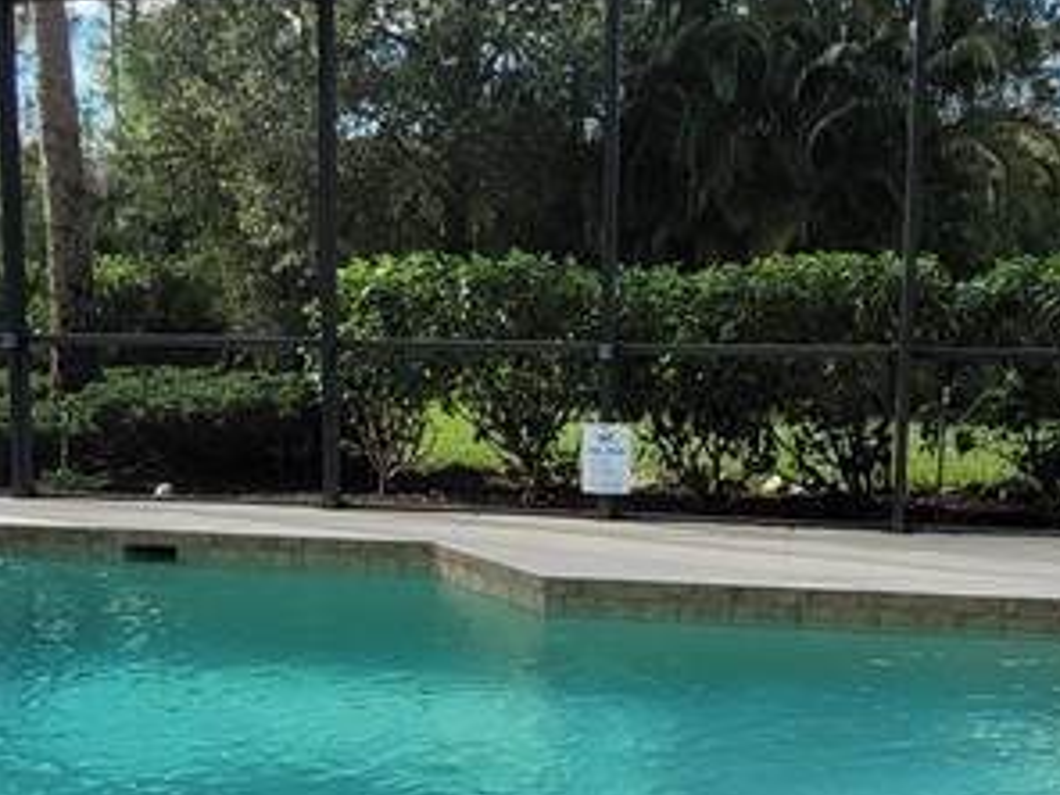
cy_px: 423
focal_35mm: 45
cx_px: 566
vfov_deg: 32.2
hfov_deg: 42.1
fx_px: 1378
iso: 40
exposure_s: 1/726
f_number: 2.2
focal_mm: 1.74
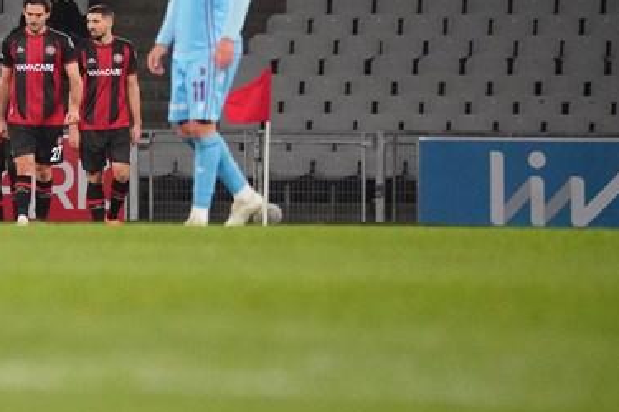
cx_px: -9
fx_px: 15714
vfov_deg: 1.5
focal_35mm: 914
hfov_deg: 2.3
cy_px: 73
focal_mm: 400
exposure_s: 1/1600
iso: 12800
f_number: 6.3
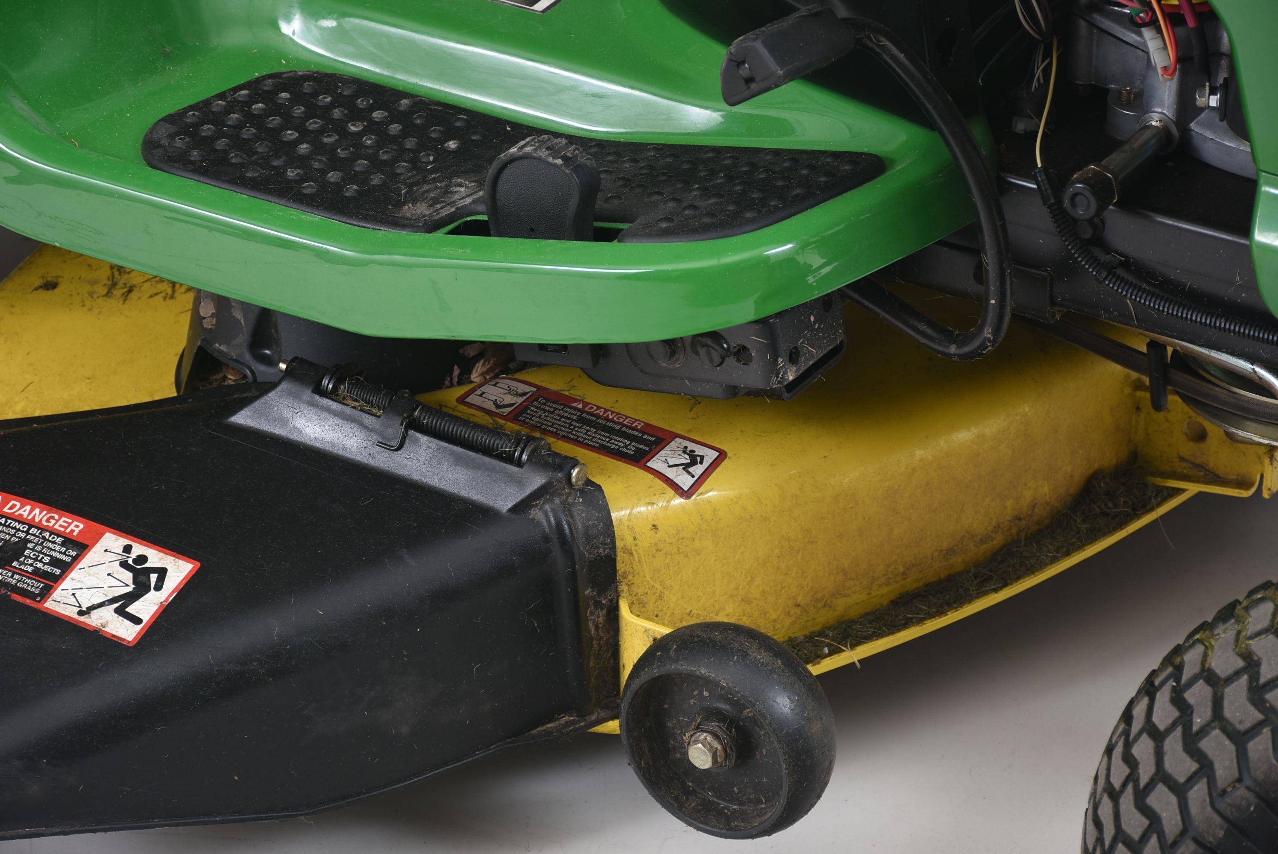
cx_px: 639
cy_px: 427
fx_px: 3997
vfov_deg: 12.2
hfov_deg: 18.2
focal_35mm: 112
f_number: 7.1
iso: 200
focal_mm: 75
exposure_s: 1/160
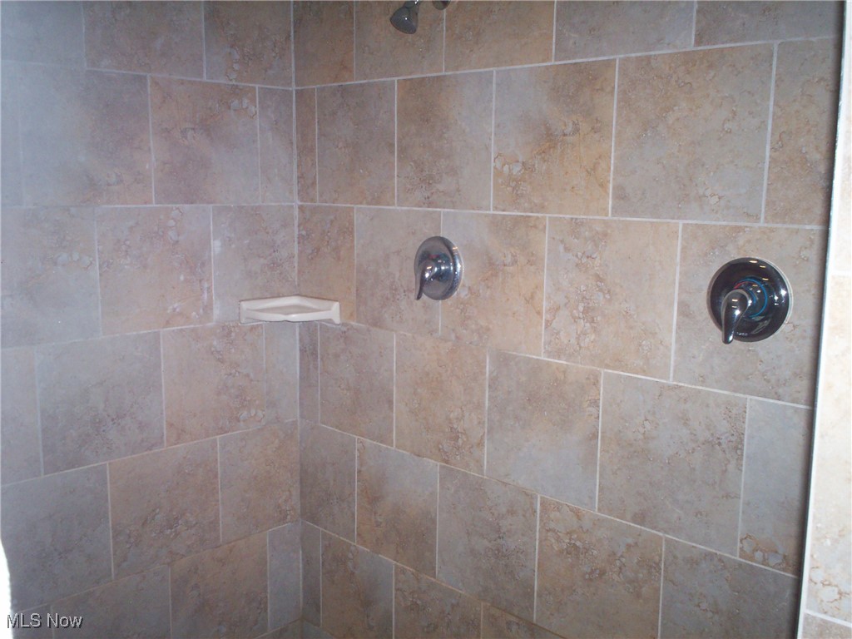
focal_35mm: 36
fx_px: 886
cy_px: 320
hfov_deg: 51.4
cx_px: 426
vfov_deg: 39.7
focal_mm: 6
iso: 140
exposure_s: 1/60
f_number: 4.5
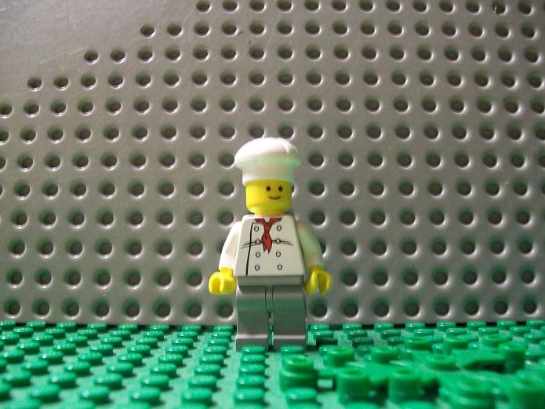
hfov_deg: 51.4
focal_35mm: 36
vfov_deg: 39.6
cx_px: 272
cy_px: 204
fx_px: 567
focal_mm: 6
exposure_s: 1/8
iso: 200
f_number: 2.7
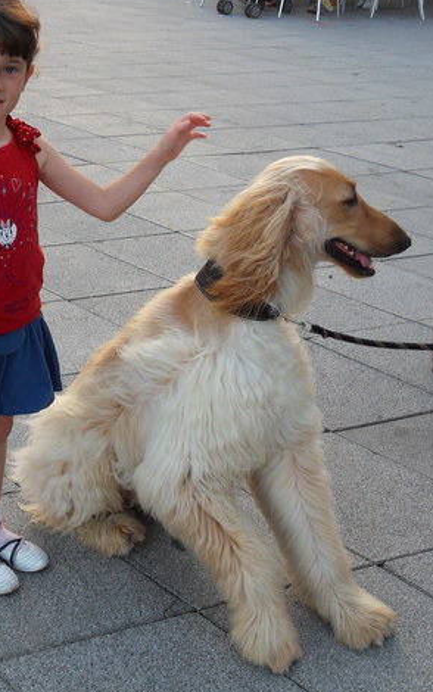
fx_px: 981
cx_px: 181
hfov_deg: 24.9
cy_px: 347
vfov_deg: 38.9
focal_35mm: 52
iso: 100
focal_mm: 6.3
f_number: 3.9
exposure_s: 1/60
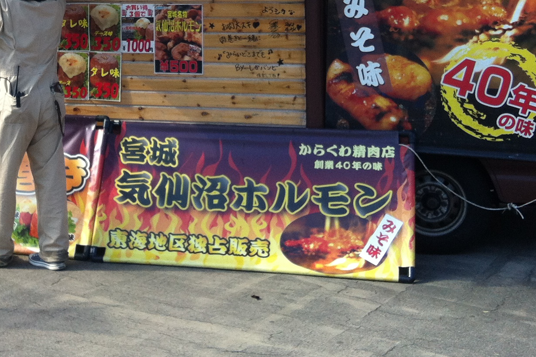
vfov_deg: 17.4
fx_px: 1146
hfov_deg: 25.8
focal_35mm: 77
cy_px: 30
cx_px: 104
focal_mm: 3.85
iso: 80
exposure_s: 1/425
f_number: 2.8
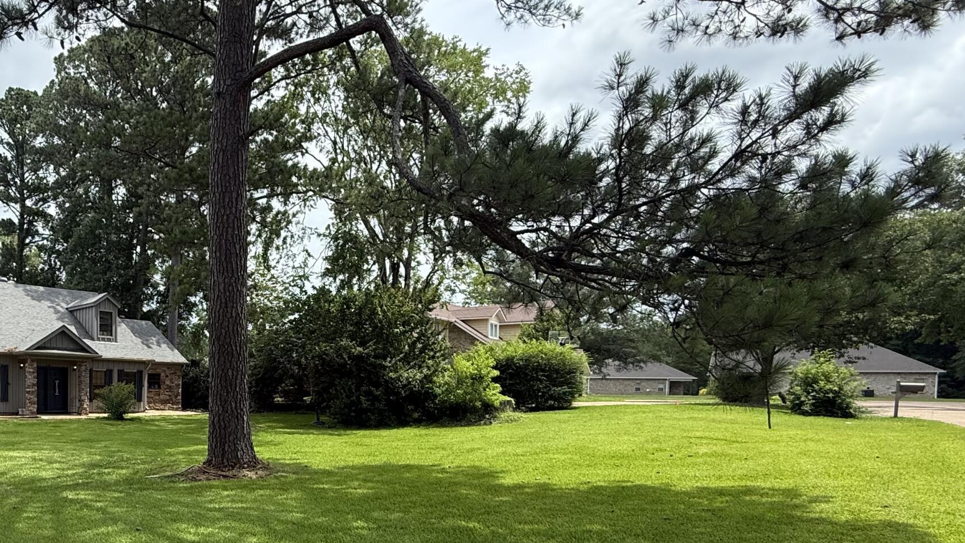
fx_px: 691
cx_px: 220
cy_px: 422
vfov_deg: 41.3
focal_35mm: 27
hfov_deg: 64.8
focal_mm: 2.22
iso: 64
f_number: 2.2
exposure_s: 1/970
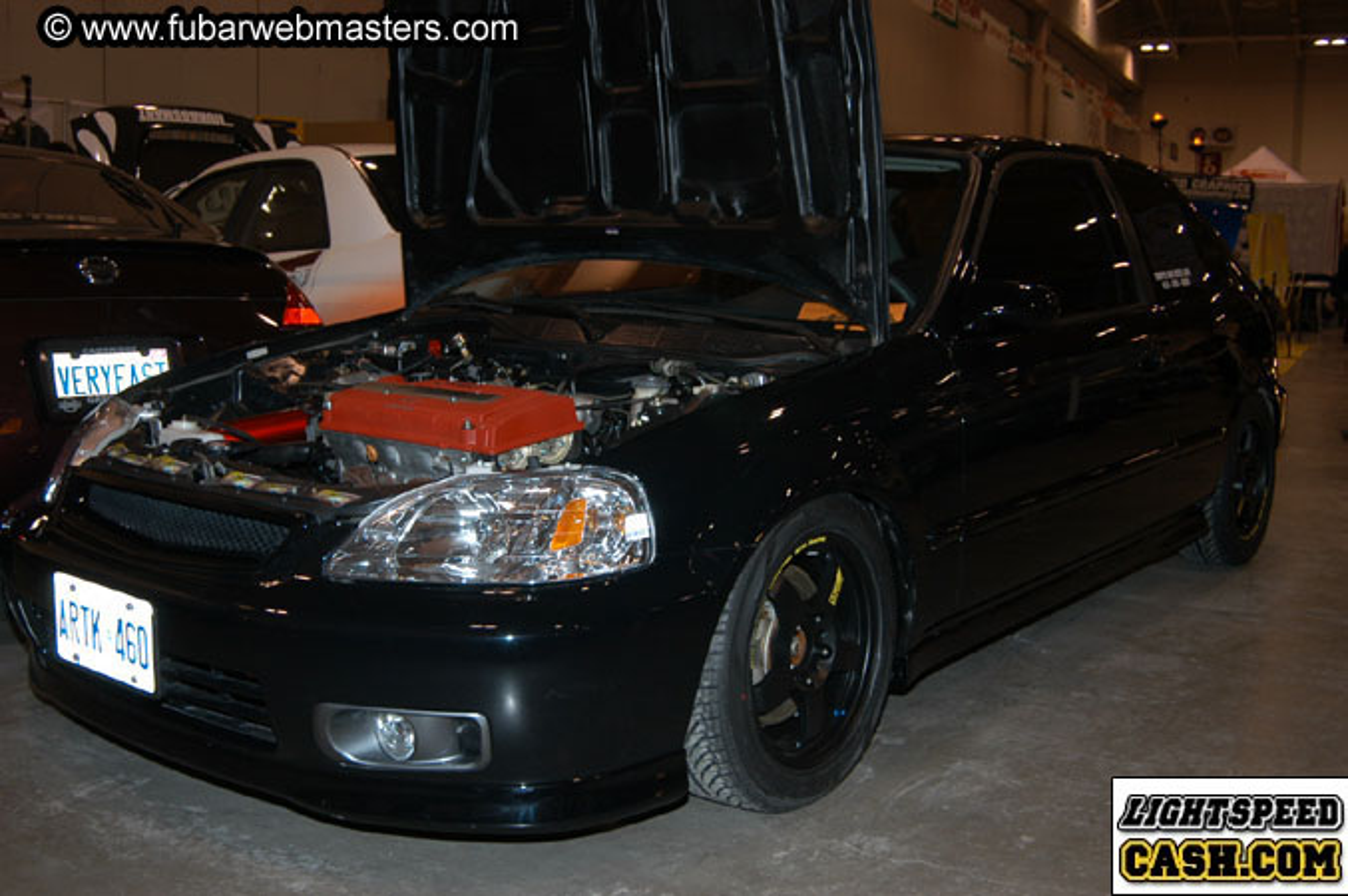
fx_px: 1347
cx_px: 674
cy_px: 448
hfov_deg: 53.2
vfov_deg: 36.8
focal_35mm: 36
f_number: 5
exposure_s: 1/60
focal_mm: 24
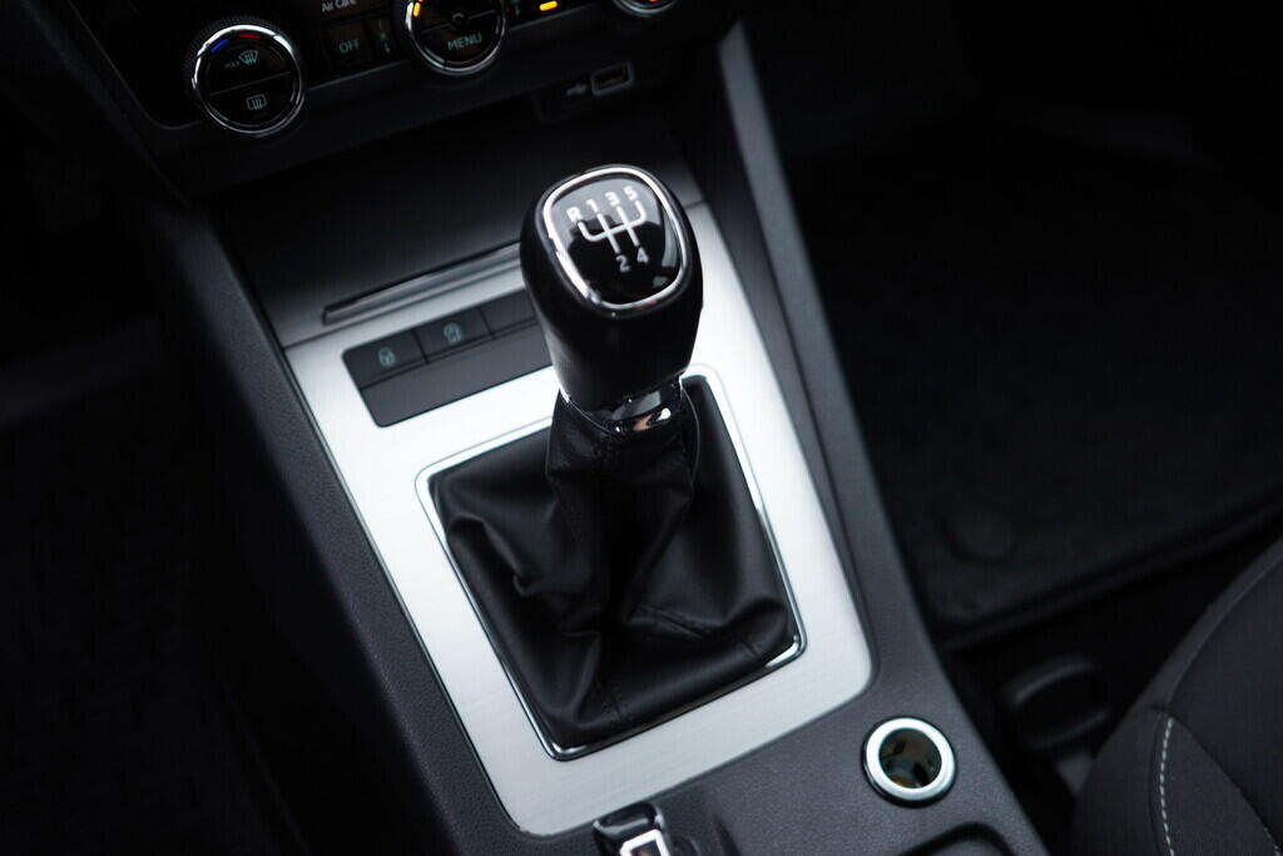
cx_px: 642
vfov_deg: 36.9
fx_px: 1283
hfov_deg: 53.1
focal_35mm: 36
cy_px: 428
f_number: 2.8
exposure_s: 1/40
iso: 125
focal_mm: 24
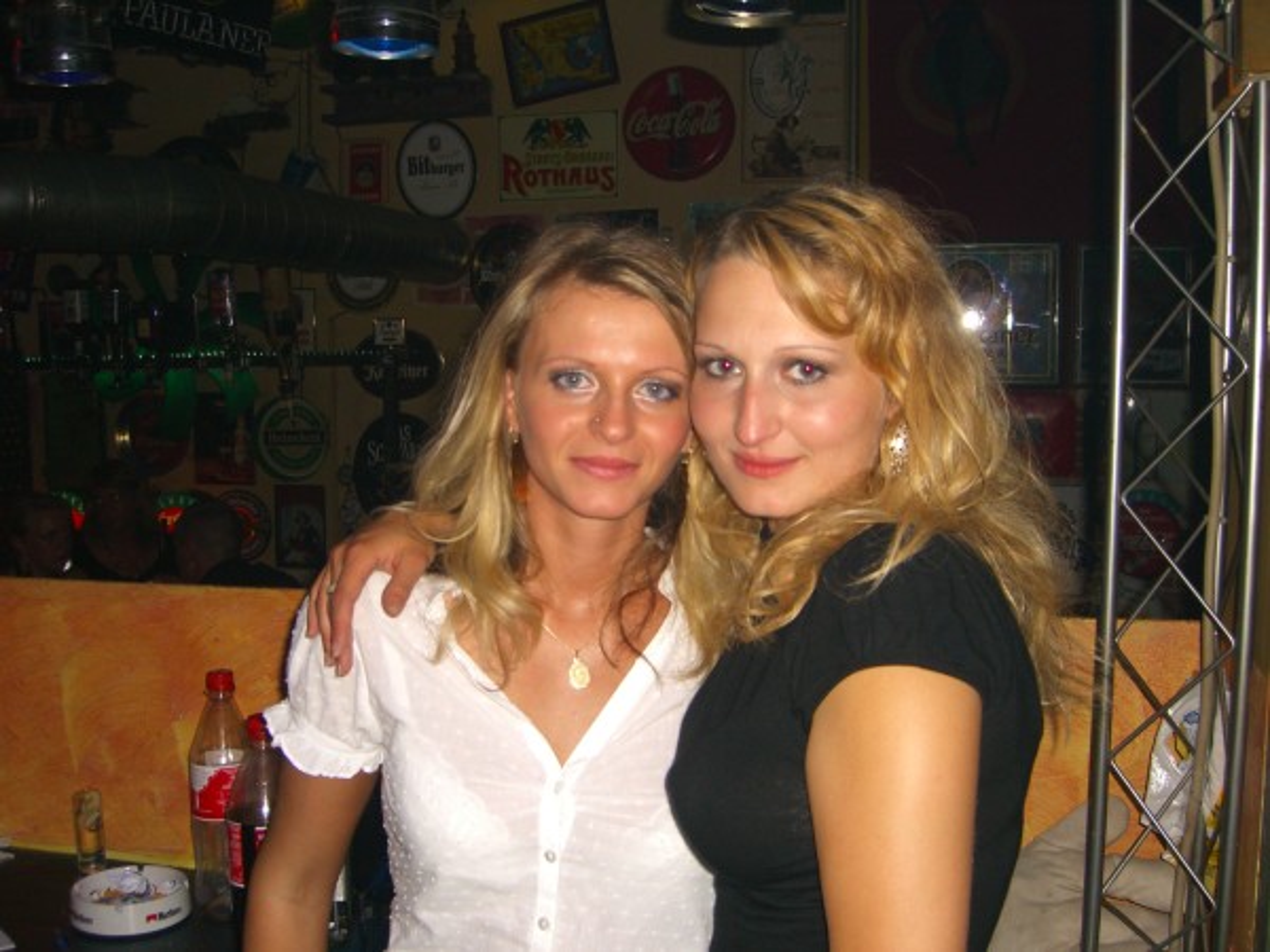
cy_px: 476
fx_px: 1394
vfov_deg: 37.7
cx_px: 635
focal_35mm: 38
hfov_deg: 49.0
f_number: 2.8
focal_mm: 7.9
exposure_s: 1/60
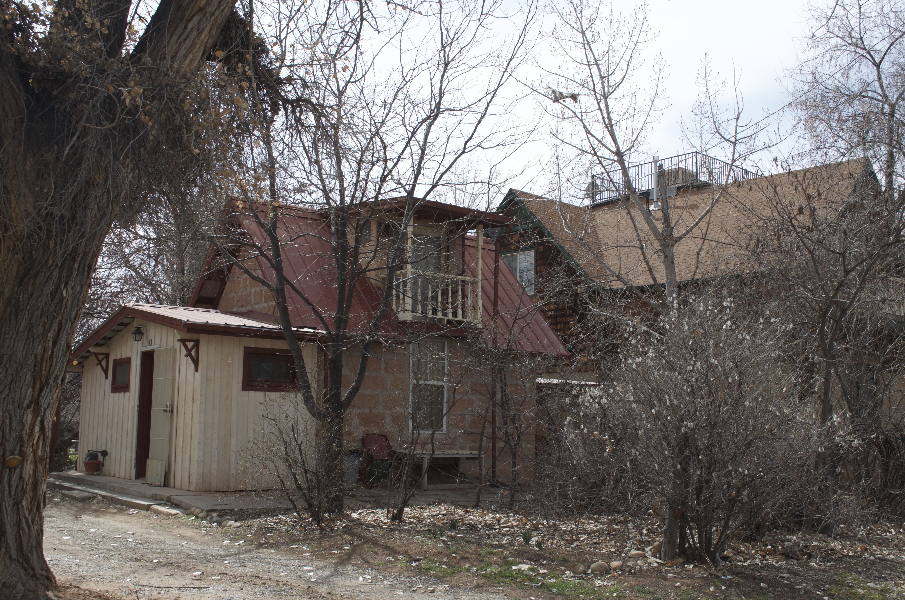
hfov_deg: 53.2
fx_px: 903
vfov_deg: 36.7
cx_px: 452
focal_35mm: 36
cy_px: 300
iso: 400
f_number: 11
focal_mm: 24
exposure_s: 1/500
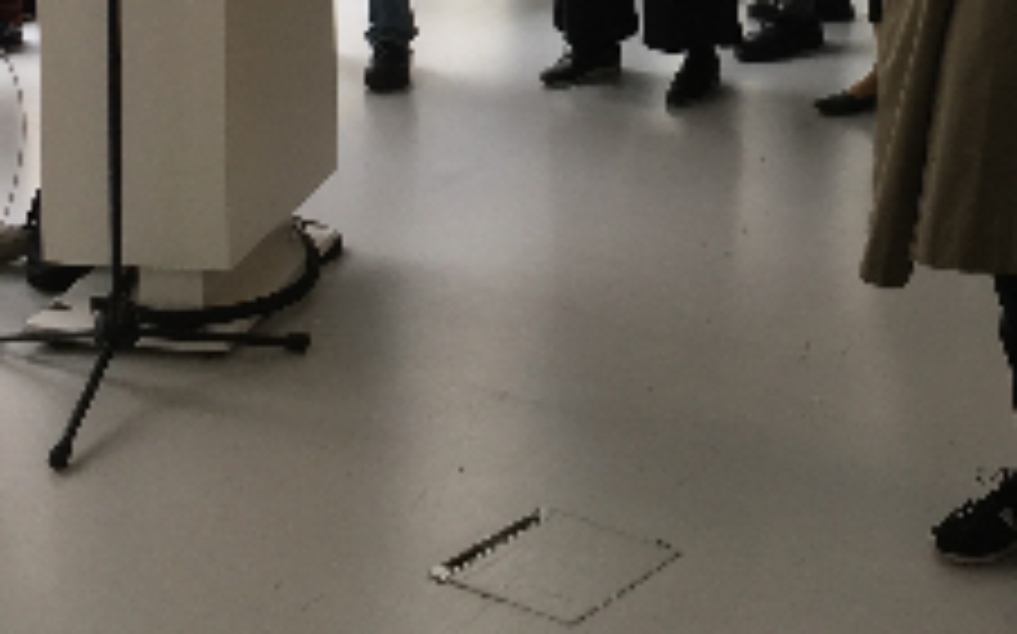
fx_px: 2410
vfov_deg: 13.8
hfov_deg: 23.7
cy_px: -400
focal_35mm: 87
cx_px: 716
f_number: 2.2
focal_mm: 4.15
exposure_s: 1/50
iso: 32
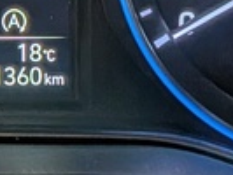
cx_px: -37
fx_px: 1246
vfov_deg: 7.9
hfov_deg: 10.5
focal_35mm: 185
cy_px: -54
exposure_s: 1/120
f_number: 1.7
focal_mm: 4.53
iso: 98
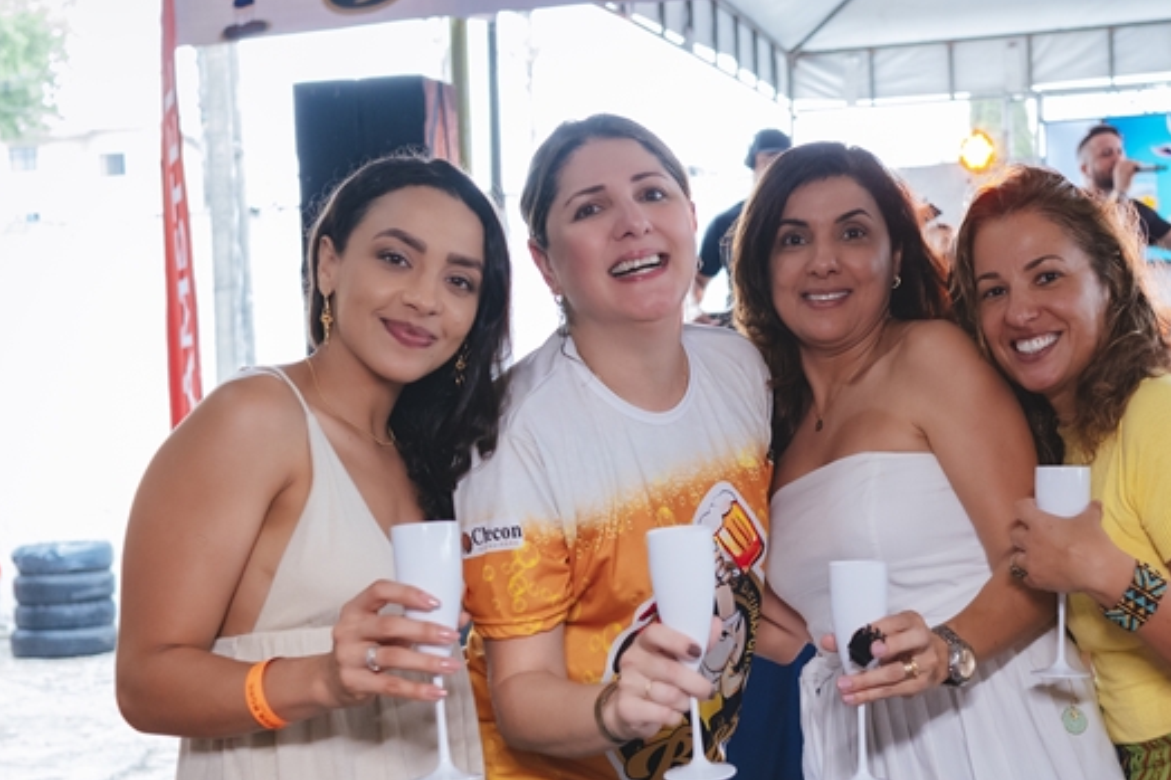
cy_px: 513
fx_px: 1658
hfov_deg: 38.5
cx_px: 762
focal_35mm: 51
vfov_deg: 26.3
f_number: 2.5
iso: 1600
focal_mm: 24
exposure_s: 1/320
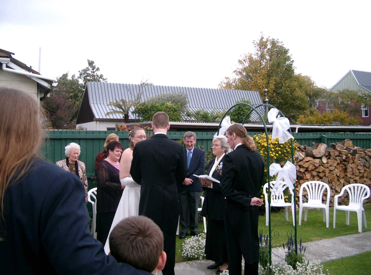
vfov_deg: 38.5
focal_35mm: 37
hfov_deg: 50.3
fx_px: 395
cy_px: 138
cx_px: 186
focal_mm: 7.6
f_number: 2.6
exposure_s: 1/400
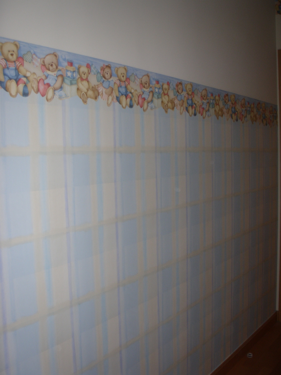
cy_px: 188
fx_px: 411
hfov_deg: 37.7
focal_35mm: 38
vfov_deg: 49.0
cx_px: 140
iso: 100
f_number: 3.5
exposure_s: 1/30
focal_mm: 6.7
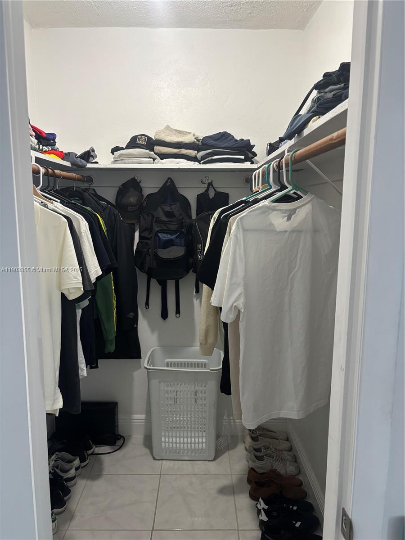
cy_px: 270
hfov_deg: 53.1
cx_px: 202
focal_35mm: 26
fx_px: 406
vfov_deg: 67.3
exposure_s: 1/60
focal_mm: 5.96
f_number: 1.6
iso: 200
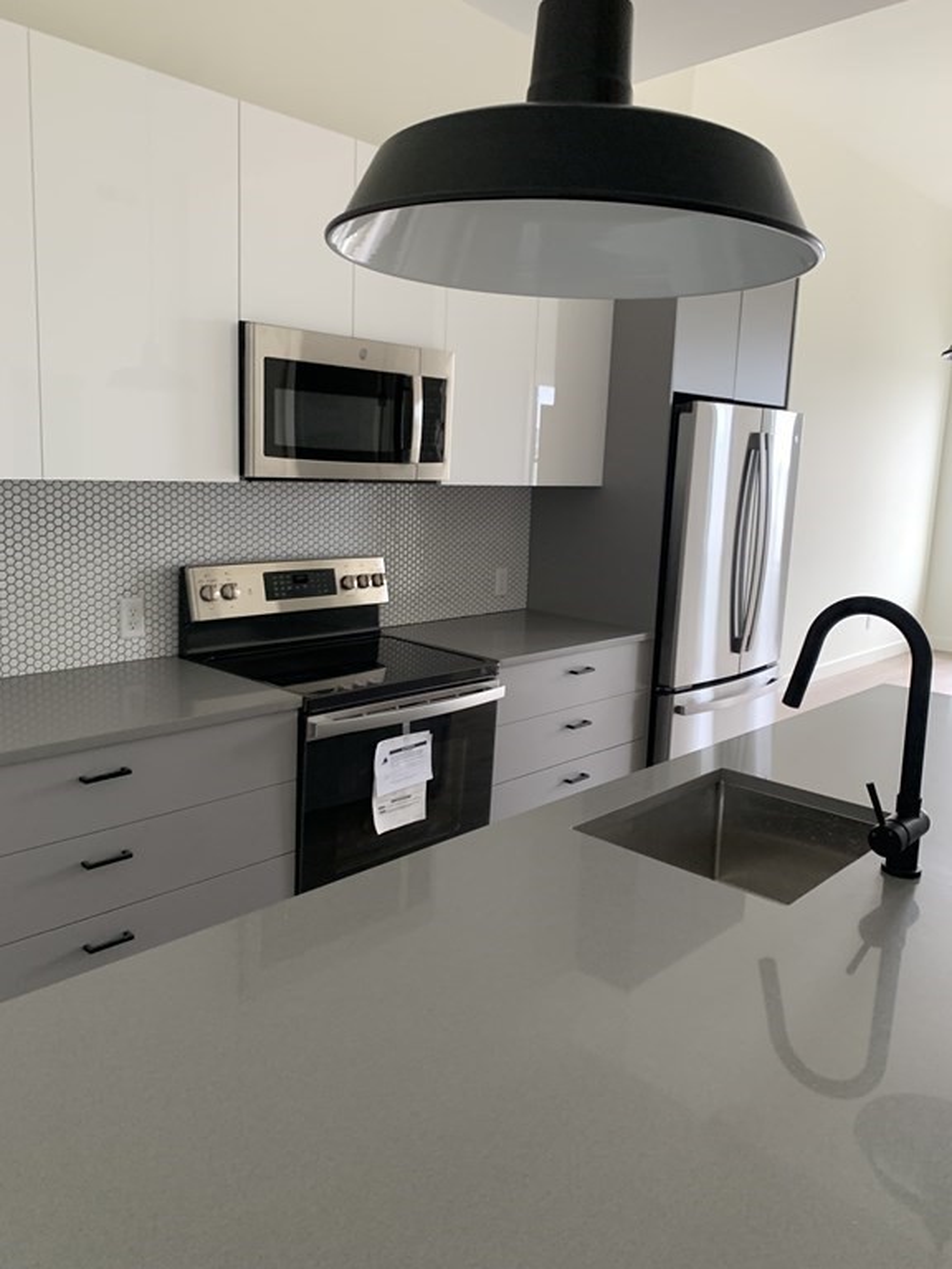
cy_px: 634
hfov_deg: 53.1
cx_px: 476
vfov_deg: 67.3
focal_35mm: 26
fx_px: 953
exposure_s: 1/60
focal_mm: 4.25
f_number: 1.8
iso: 100
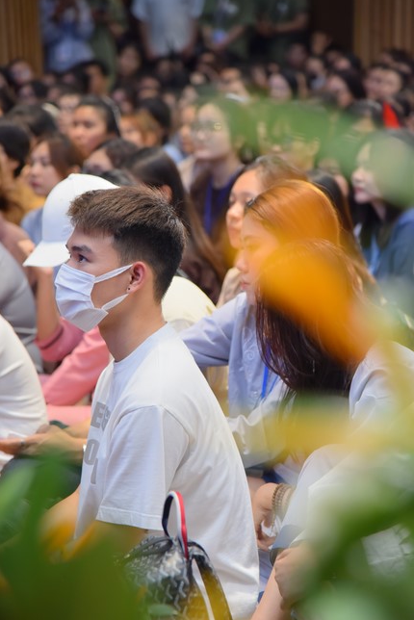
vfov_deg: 16.9
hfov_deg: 11.3
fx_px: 2085
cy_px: 310
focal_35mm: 121
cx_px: 207
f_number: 4.5
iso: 1250
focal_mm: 120
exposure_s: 1/125
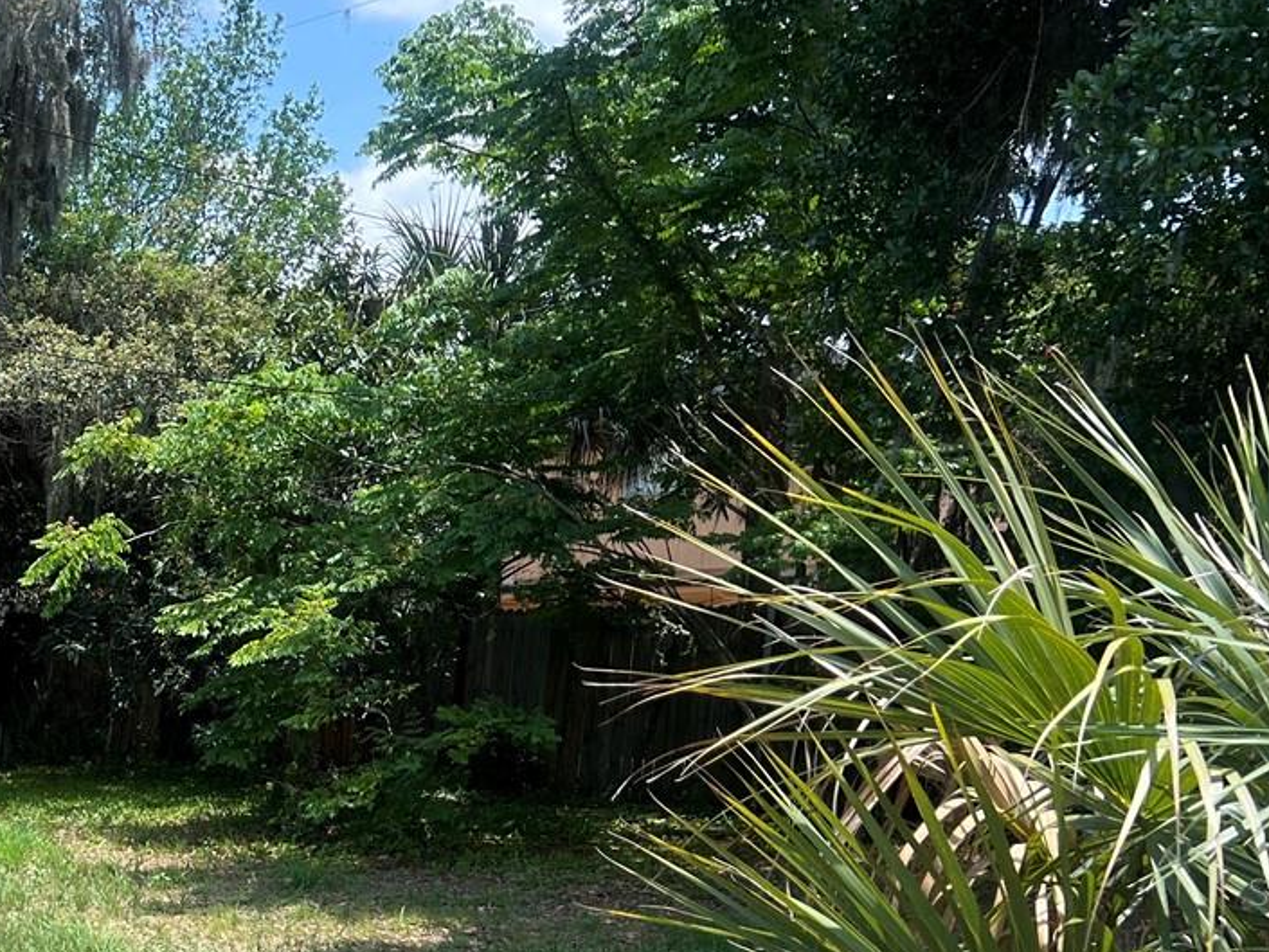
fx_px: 2163
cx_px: -22
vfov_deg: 24.0
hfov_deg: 30.2
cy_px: 891
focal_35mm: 59
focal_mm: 5.7
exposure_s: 1/1377
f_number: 1.5
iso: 50
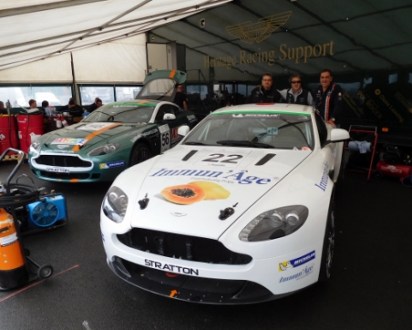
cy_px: 164
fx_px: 329
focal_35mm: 27
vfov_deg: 53.2
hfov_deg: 64.0
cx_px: 221
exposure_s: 1/250
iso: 125
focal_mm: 4.5
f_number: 3.4
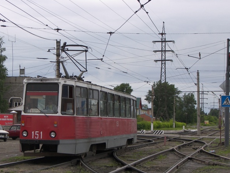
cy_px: 92
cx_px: 75
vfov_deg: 18.7
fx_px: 525
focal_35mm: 79
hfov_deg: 24.6
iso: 50
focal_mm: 9.6
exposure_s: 1/800
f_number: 3.6
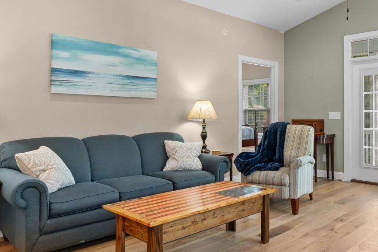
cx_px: 254
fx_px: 315
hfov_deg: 60.4
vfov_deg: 43.6
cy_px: 115
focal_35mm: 30
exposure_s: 1/3
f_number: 4.8
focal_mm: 11
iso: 100
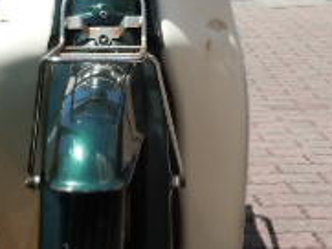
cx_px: 106
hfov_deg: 19.7
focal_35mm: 99
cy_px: 37
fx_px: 950
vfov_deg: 14.8
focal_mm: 5
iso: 100
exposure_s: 1/500
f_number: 3.7
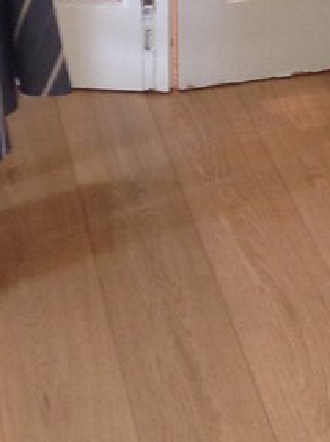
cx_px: -72
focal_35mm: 127
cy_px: -236
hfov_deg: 11.4
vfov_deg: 14.4
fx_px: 1618
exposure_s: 1/20
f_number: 2.4
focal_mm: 4.12
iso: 125
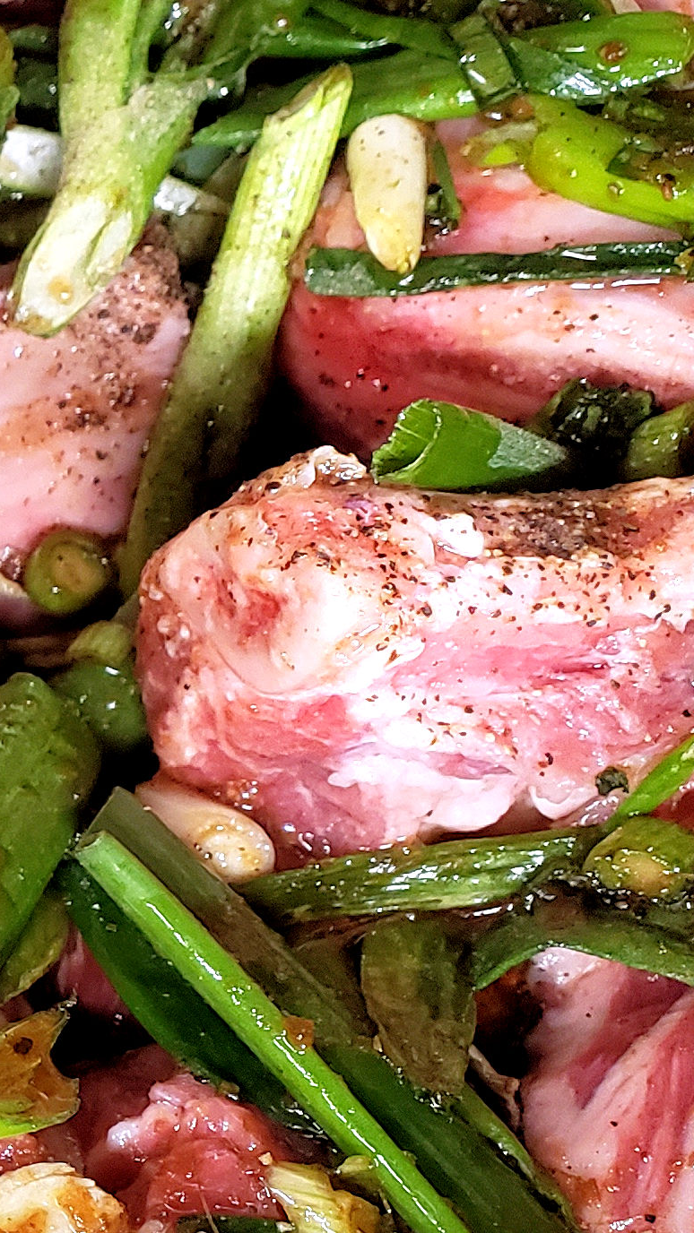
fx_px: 2715
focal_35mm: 83
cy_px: 573
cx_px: -762
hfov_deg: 12.5
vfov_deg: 25.6
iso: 250
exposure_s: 1/40
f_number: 1.5
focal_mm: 4.3
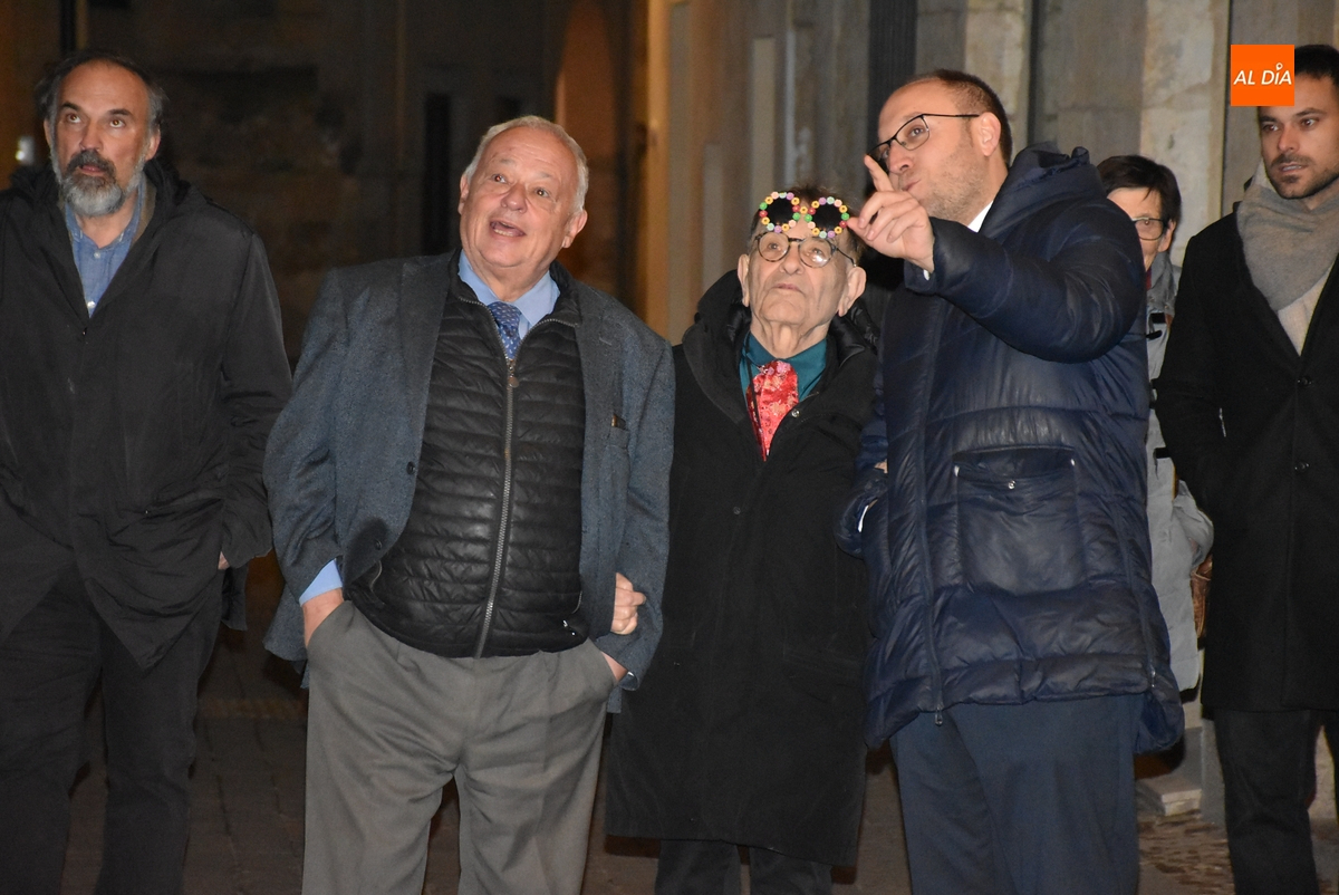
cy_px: 448
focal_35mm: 168
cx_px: 670
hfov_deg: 12.2
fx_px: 6253
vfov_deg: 8.2
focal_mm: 112
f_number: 5.6
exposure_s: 1/60
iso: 6400
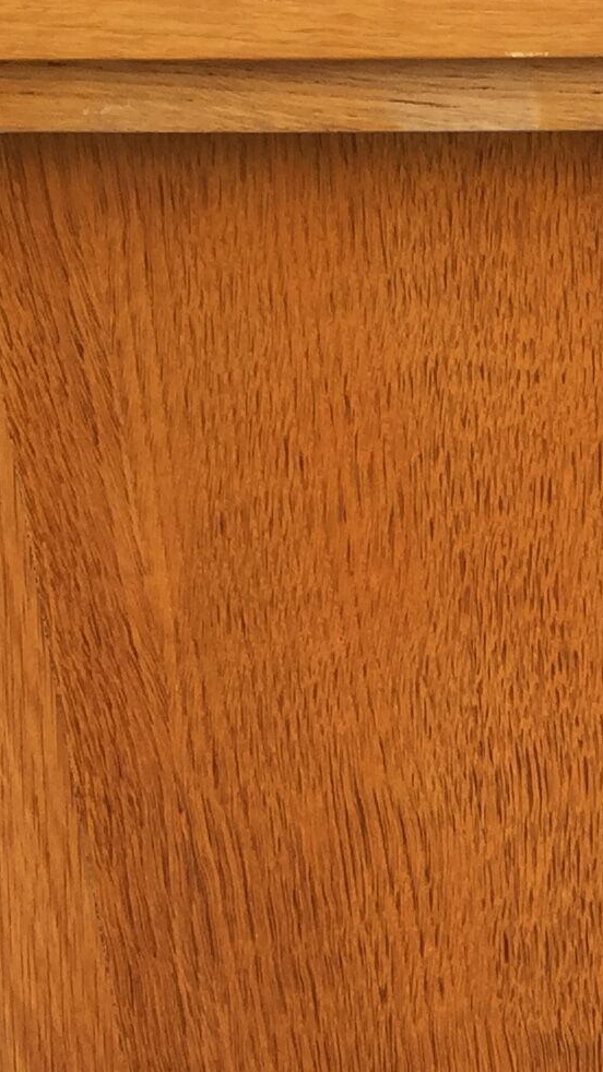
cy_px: 854
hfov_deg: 11.2
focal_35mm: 105
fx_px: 2986
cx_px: 811
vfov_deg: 20.1
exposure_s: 1/222
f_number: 2.2
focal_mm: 4.15
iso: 32
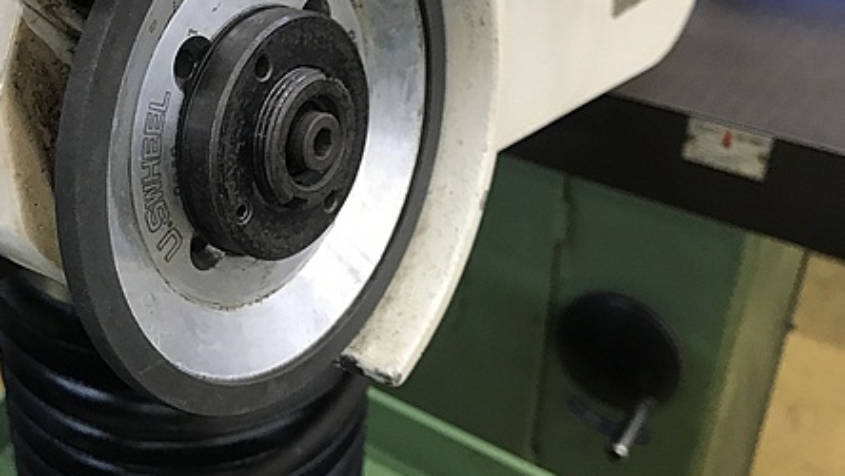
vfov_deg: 27.0
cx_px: 278
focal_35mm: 44
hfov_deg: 45.6
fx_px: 986
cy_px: 166
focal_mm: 3.99
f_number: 1.8
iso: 40
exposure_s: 1/17
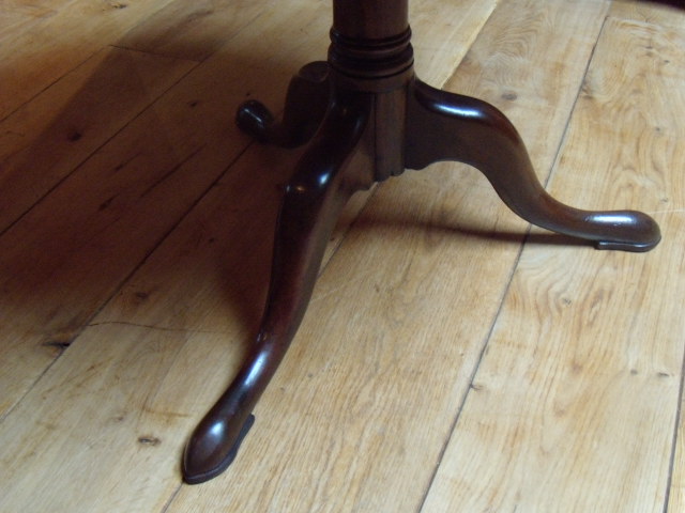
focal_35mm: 36
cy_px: 256
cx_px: 342
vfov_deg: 39.7
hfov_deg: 51.4
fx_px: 712
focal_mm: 6.4
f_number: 3.6
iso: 400
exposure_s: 1/8
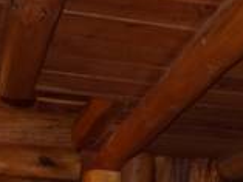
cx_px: 77
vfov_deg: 14.6
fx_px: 618
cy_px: 332
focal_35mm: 88
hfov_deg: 22.1
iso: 100
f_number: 2.8
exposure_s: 1/45
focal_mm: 4.1
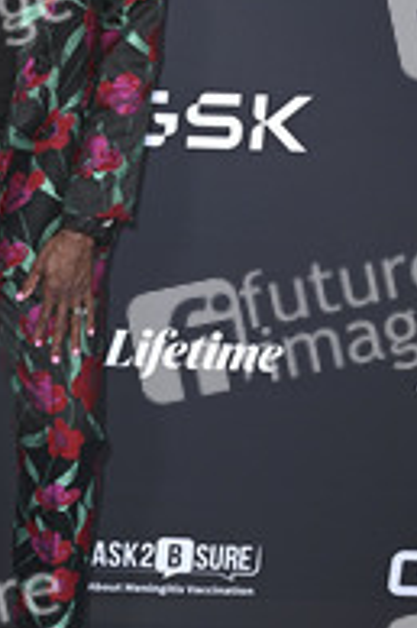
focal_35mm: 71
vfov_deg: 28.1
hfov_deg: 18.6
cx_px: 0
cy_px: 165
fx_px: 1236
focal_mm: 34.5
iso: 1600
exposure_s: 1/200
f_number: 5.6
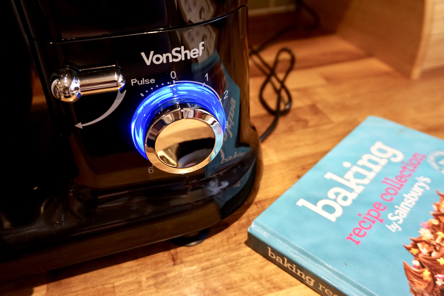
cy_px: 148
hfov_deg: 62.0
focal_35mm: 30
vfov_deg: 43.6
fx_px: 370
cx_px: 222
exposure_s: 1/60
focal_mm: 20
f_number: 4
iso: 1250
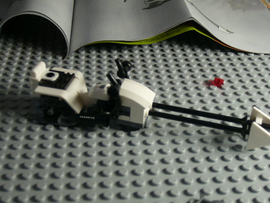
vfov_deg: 24.4
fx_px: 468
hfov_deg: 32.2
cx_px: 135
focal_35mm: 60
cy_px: 102
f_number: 3.6
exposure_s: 1/50
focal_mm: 9.9
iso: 80
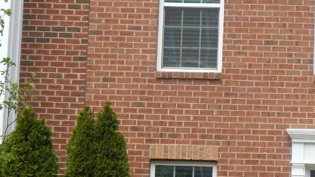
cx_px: 257
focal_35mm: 120
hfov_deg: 17.7
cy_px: 110
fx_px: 1002
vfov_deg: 10.1
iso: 125
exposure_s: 1/800
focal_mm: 6.8
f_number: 3.4
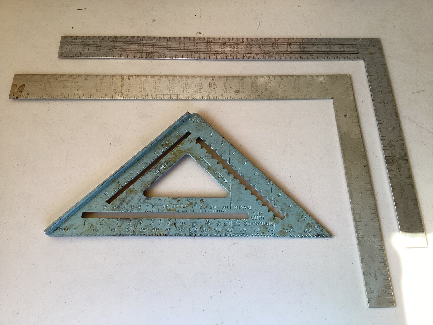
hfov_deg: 58.3
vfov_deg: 45.4
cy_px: 162
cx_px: 216
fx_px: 388
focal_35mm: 31
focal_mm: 3.3
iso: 32
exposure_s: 1/100
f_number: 2.4
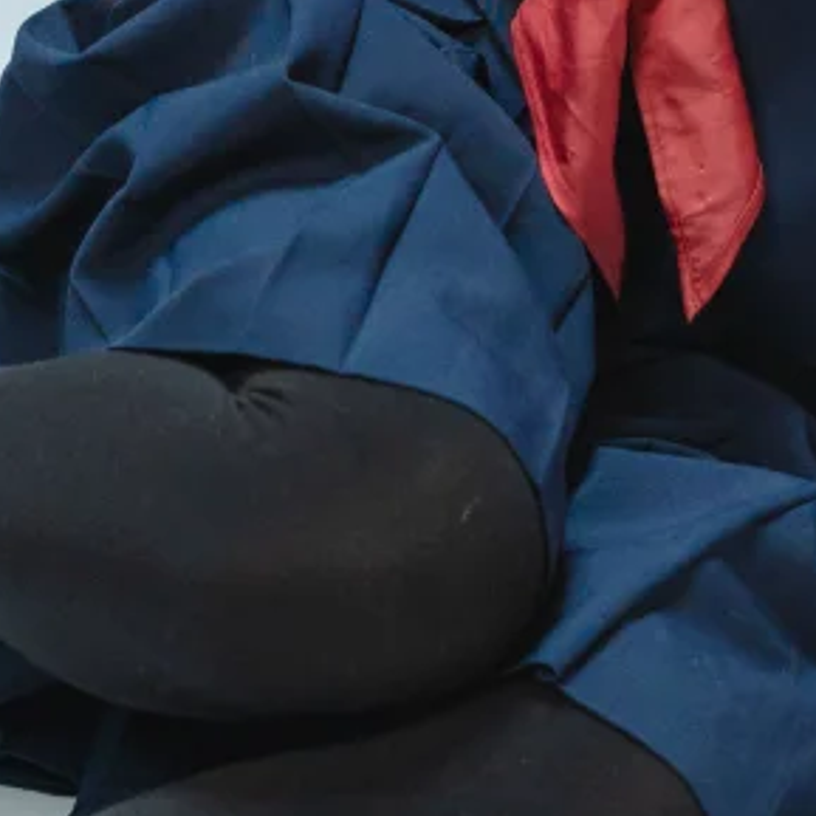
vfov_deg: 7.5
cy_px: -449
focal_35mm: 228
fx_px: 6076
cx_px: 328
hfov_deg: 7.7
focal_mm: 47.8
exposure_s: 1/160
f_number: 4
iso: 800
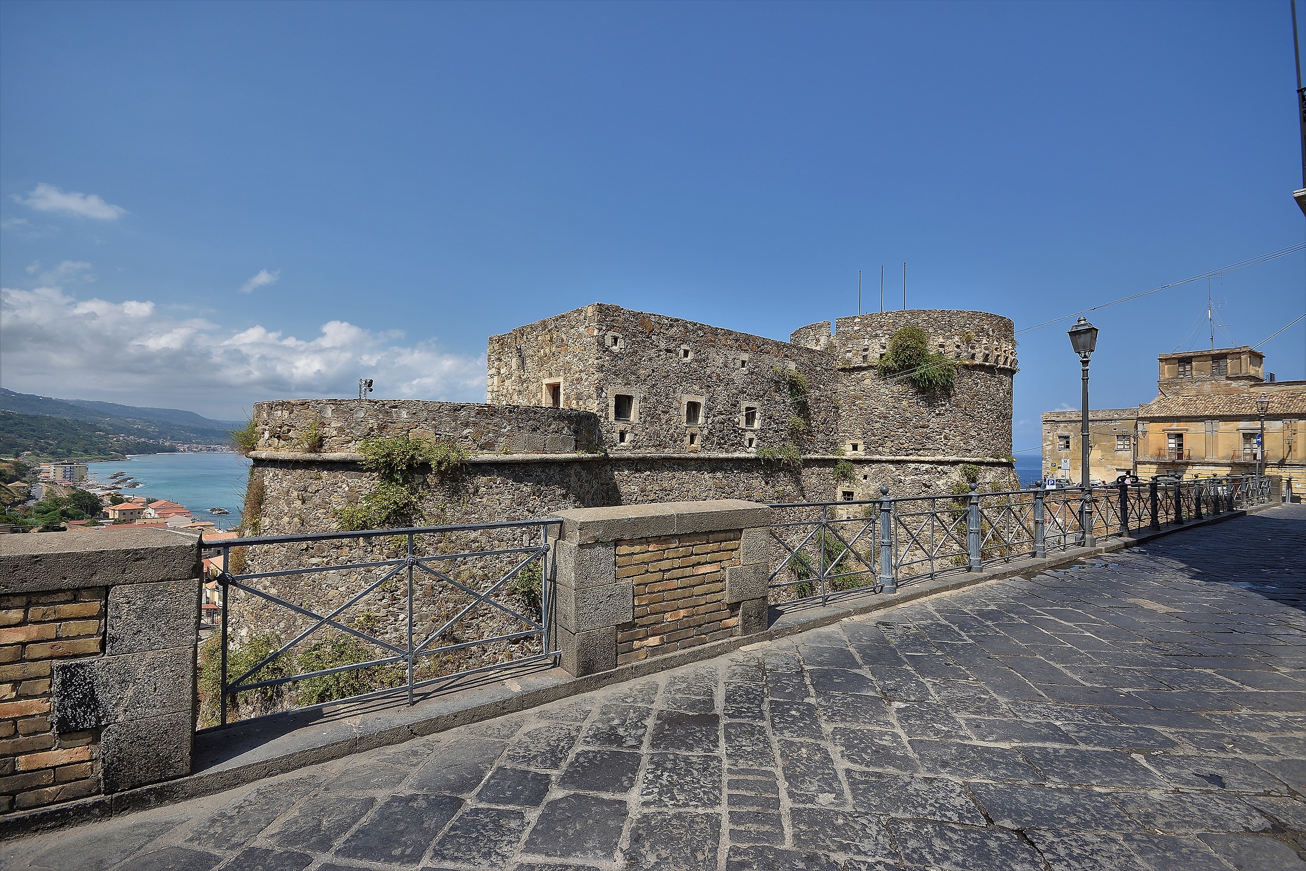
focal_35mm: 15
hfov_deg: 100.4
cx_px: 653
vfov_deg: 77.3
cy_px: 436
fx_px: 544
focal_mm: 10
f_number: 8
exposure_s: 1/320
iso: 100
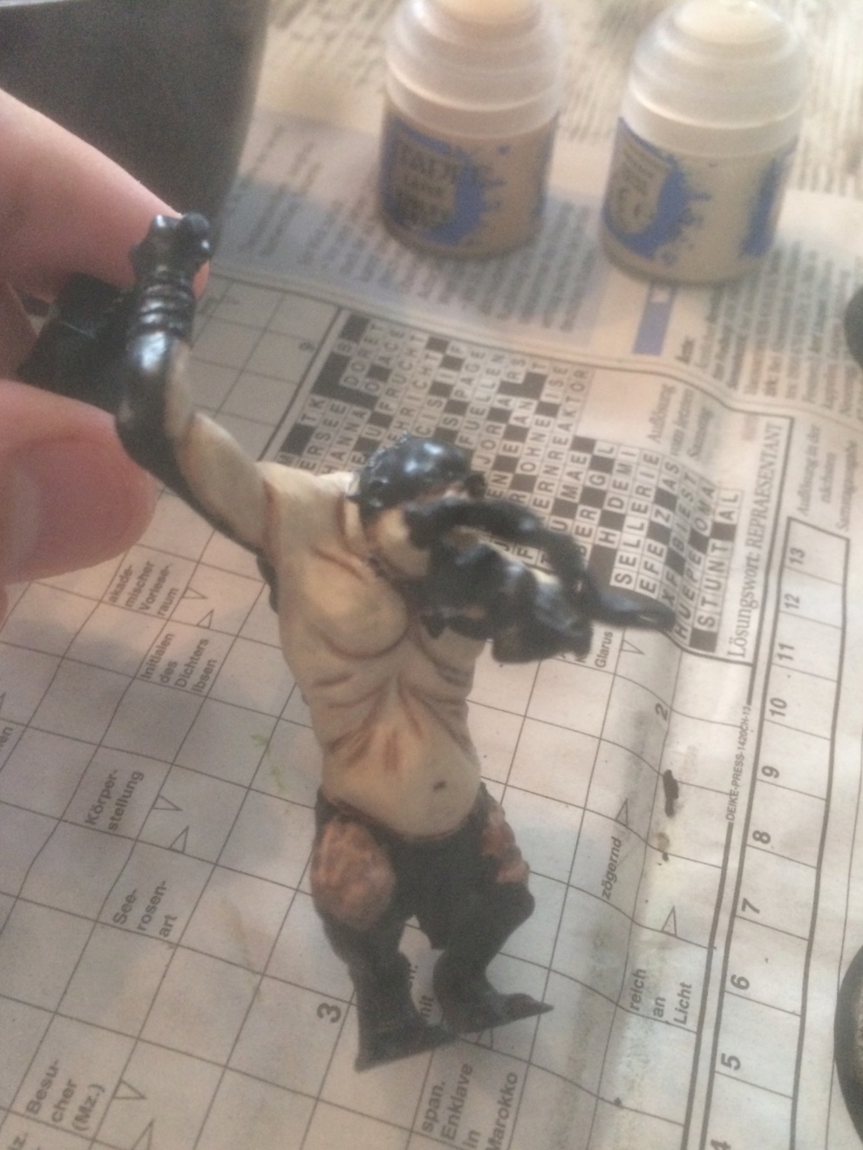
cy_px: 592
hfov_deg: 46.8
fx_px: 997
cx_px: 432
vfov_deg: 60.0
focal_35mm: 30
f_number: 2.2
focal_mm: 4.15
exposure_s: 1/33
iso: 250
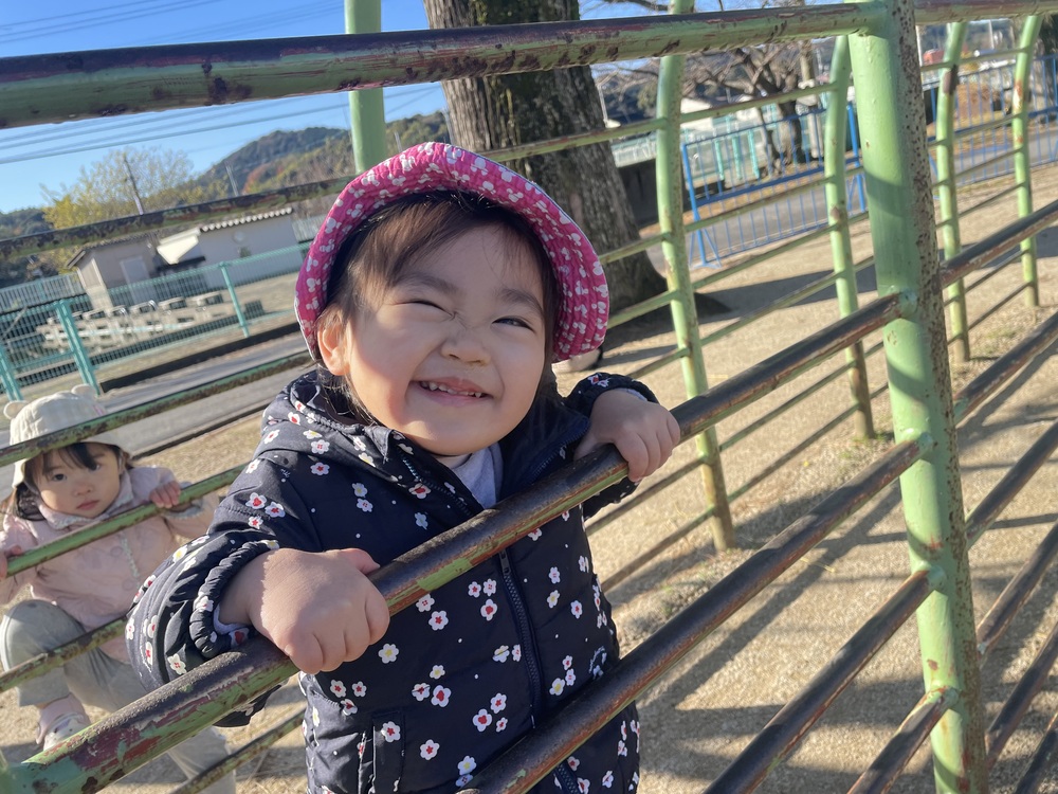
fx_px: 795
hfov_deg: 67.3
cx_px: 529
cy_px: 397
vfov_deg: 53.1
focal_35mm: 26
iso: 32
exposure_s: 1/1006
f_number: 1.6
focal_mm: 4.2
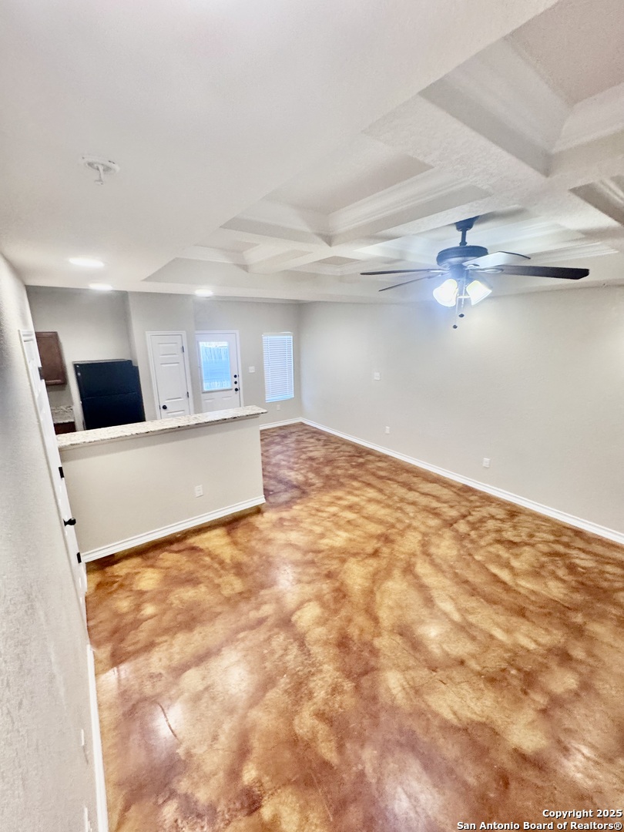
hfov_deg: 85.7
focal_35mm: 14
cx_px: 312
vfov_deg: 102.1
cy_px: 416
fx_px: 336
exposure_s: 1/60
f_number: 2.2
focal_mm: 2.22
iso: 200
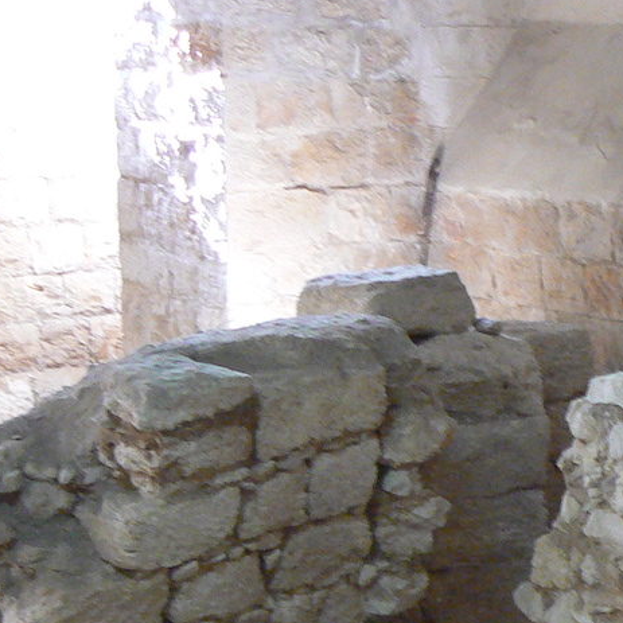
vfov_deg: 15.2
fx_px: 2240
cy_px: 794
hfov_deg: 15.3
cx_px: 737
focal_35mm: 110
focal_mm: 6
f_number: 2.8
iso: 200
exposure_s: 1/13
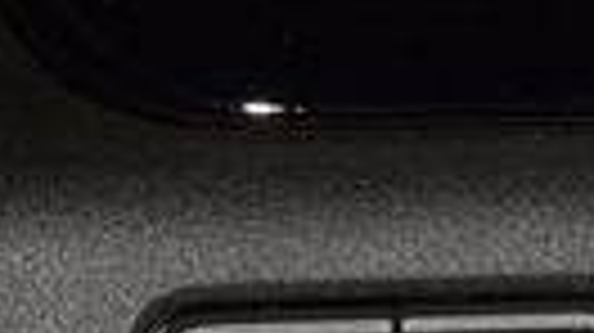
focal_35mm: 535
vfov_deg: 2.3
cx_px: 392
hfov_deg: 4.0
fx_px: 8420
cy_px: 452
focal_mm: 70
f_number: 8
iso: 100
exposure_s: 1/125
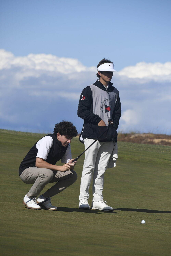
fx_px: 1817
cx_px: 86
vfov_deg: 8.1
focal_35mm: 255
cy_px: 128
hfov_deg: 5.4
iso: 400
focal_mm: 170
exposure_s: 1/3200
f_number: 7.1
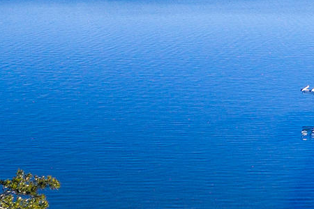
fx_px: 698
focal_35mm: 80
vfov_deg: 16.5
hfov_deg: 24.8
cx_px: 264
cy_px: 237
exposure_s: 1/240
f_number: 2.8
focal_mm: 3.61
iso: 100
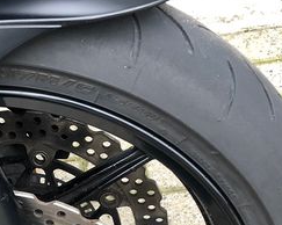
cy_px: 270
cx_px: 34
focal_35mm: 72
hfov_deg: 25.7
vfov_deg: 19.9
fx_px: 600
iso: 40
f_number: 1.8
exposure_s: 1/30
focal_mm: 3.99
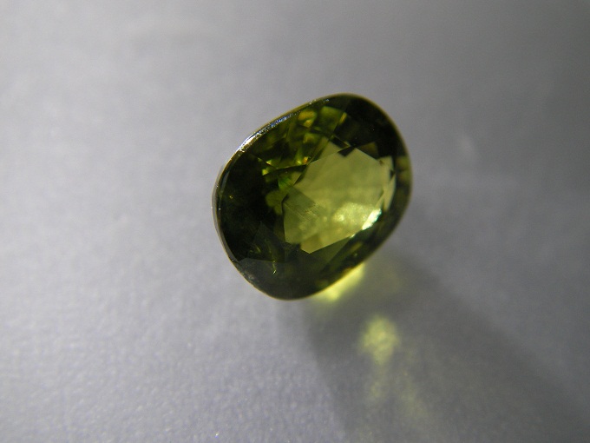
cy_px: 222
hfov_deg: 49.0
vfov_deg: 37.7
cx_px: 295
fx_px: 648
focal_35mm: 38
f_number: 3.3
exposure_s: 1/13
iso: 100
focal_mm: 6.3
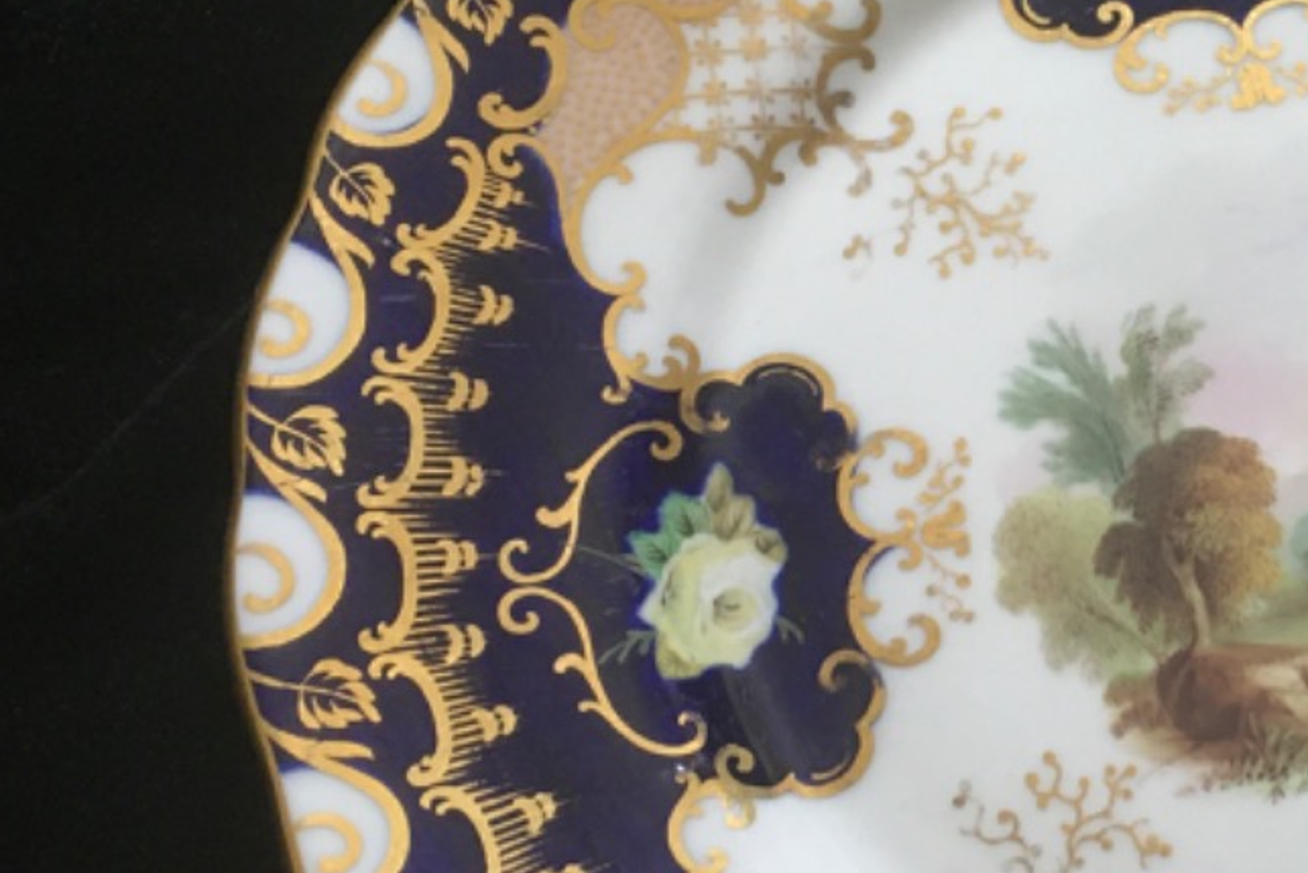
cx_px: 1330
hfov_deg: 25.5
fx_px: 2725
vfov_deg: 18.2
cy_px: 499
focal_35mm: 75
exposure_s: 1/33
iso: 125
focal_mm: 4.15
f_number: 2.2
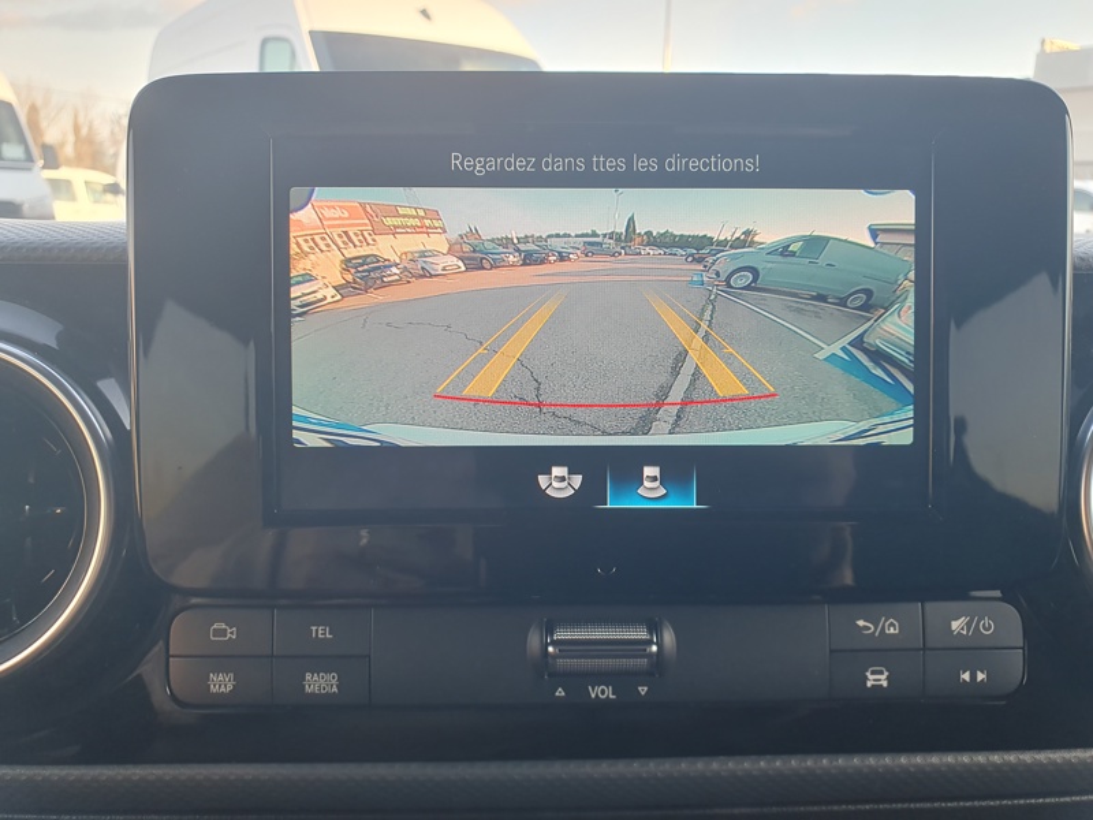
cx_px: 546
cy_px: 410
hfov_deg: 67.3
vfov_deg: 53.1
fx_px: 821
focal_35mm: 26
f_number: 2.4
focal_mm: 4.32
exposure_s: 1/100
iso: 50
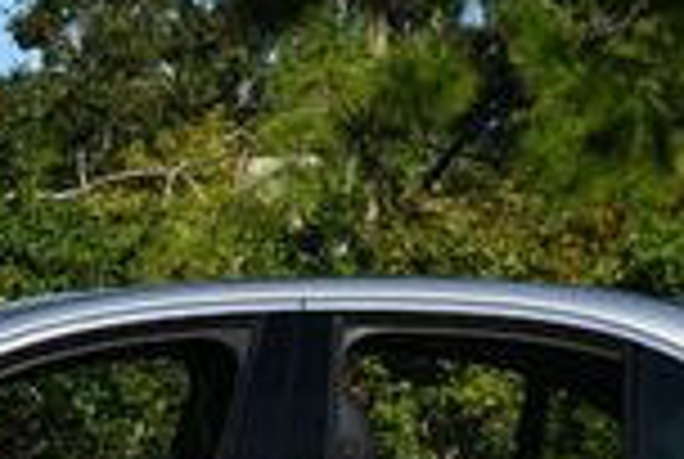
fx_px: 4797
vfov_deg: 5.5
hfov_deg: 8.1
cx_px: 76
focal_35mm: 252
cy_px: 374
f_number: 10
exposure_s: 1/400
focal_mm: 30
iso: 100
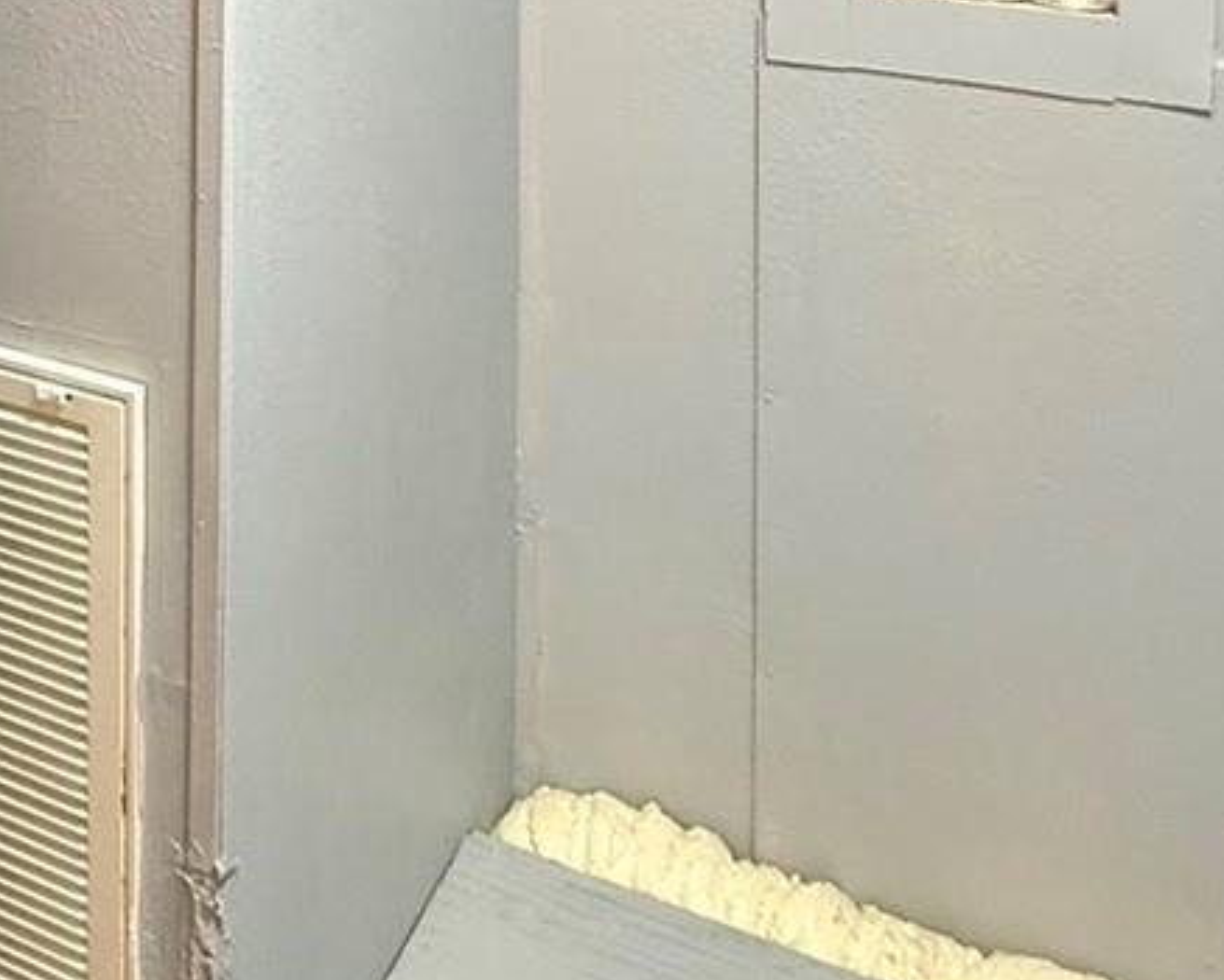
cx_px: 101
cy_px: -398
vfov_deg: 24.9
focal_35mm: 50
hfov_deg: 35.0
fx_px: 1812
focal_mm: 2.22
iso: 200
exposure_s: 1/60
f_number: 2.2
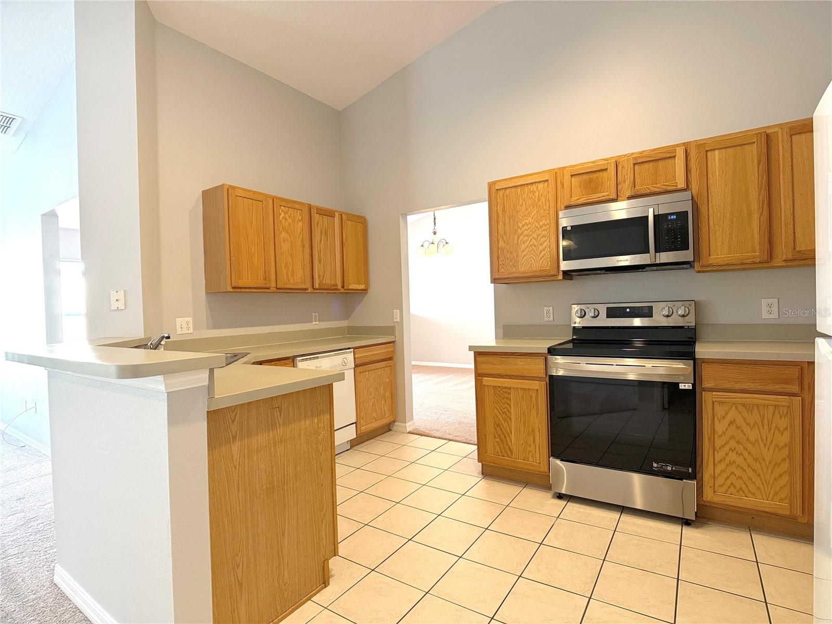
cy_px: 312
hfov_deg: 71.6
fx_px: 577
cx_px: 416
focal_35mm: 24
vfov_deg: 56.8
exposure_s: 1/120
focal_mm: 6.76
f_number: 1.78
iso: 400
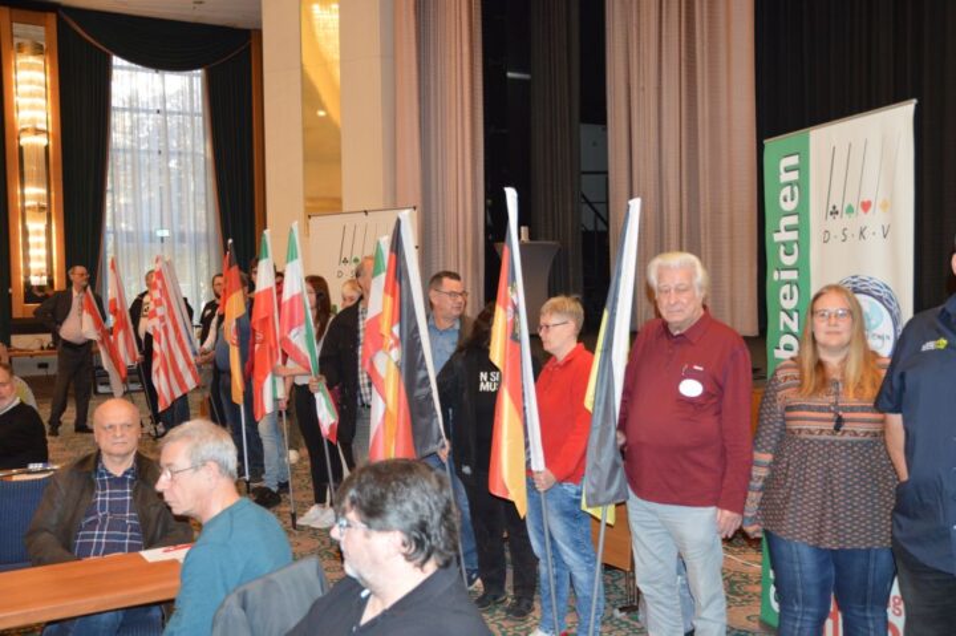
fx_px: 995
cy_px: 318
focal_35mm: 38
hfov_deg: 51.3
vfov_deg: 35.4
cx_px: 478
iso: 800
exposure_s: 1/60
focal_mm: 25
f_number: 3.8
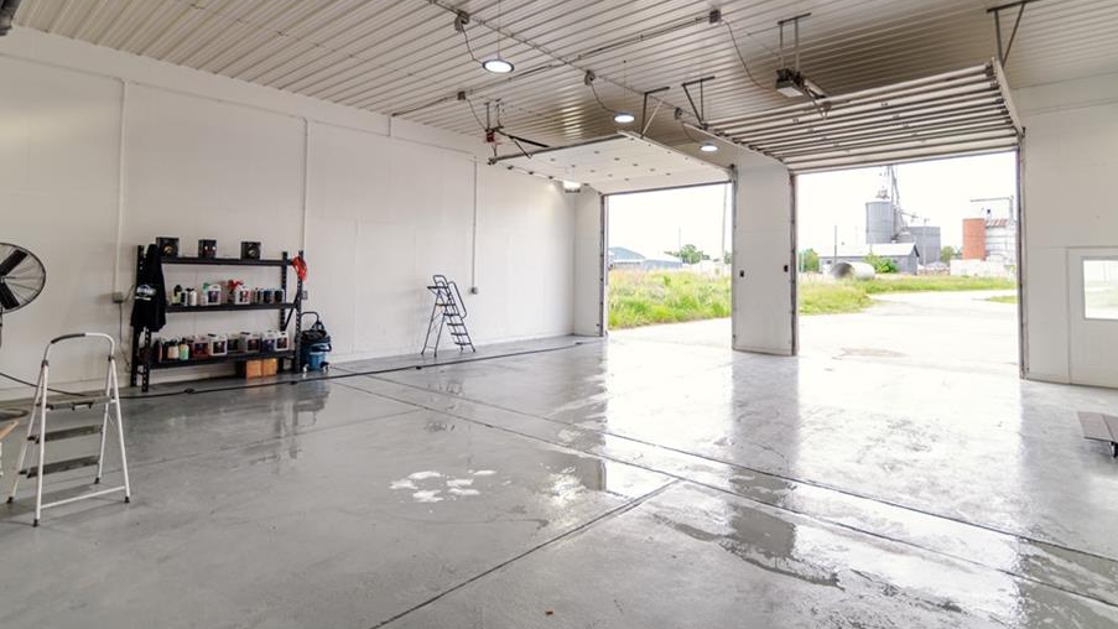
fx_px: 563
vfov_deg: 57.9
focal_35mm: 19
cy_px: 251
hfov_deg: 89.3
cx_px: 614
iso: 80
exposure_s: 1/250
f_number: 2.8
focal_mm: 16
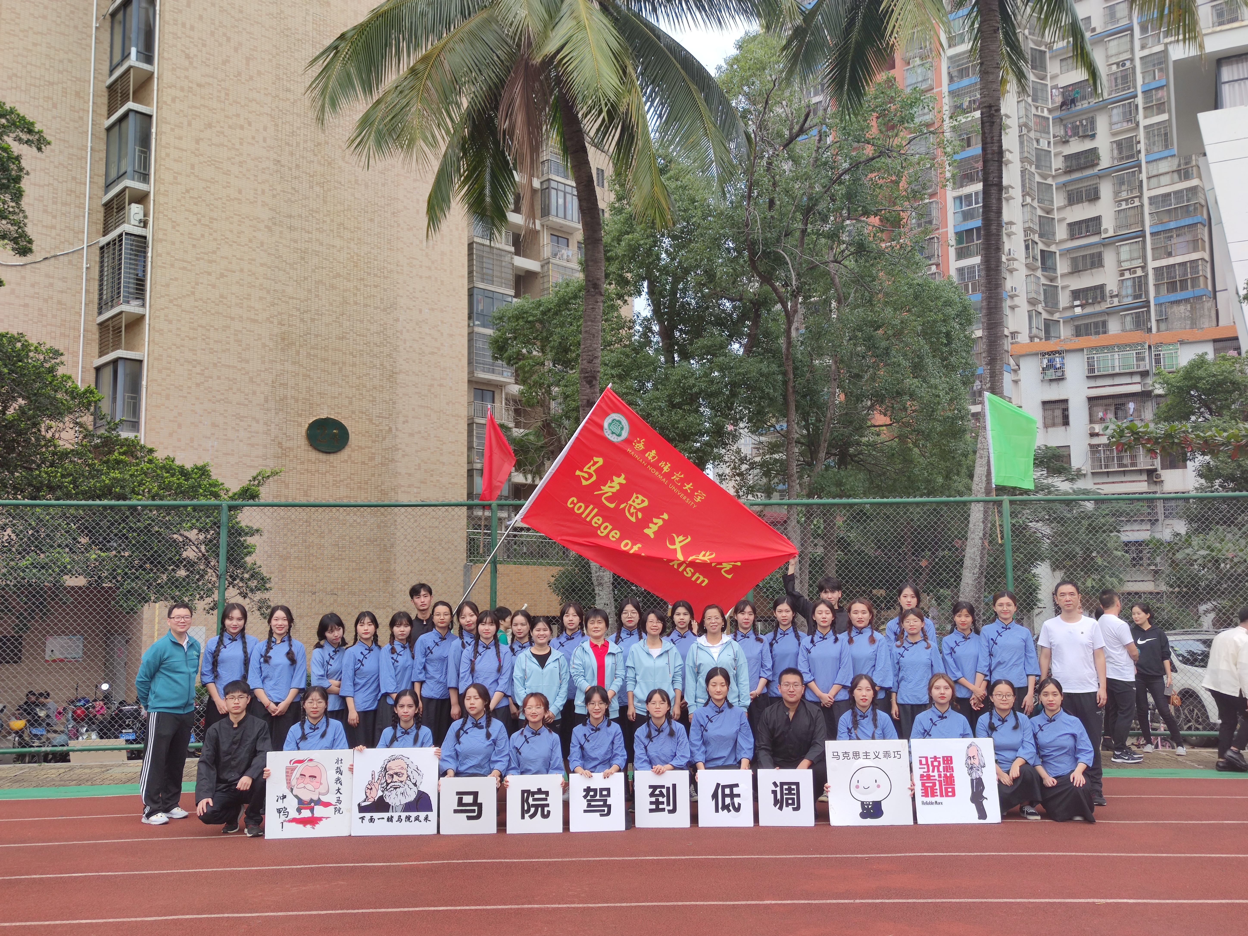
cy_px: 468
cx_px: 624
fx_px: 1118
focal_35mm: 31
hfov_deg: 58.4
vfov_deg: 45.4
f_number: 1.69
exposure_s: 1/778
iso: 50
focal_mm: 6.72
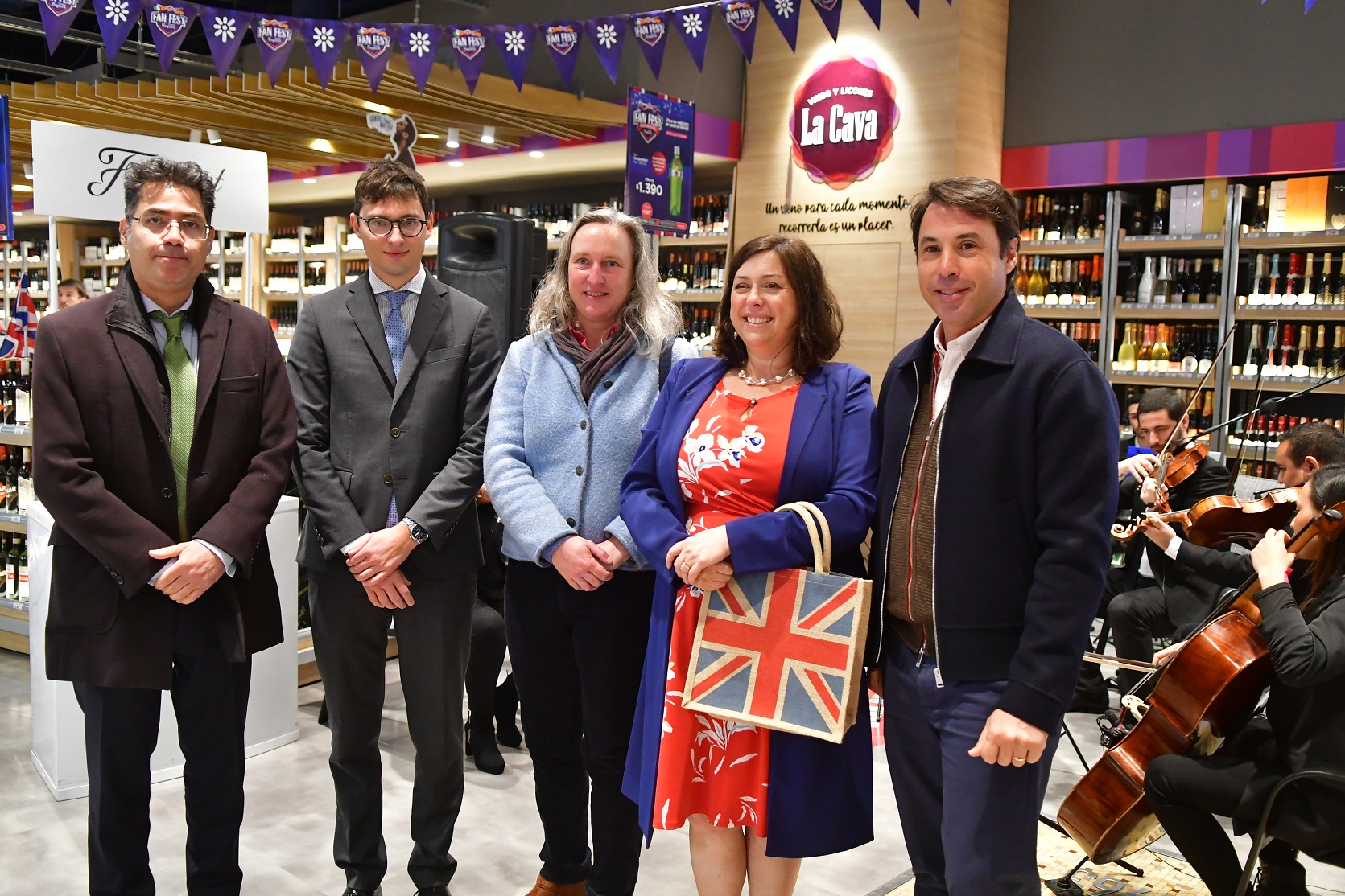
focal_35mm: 30
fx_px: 1121
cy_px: 448
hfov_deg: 61.9
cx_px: 672
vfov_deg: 43.6
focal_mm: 20
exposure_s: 1/200
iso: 3200
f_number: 3.5
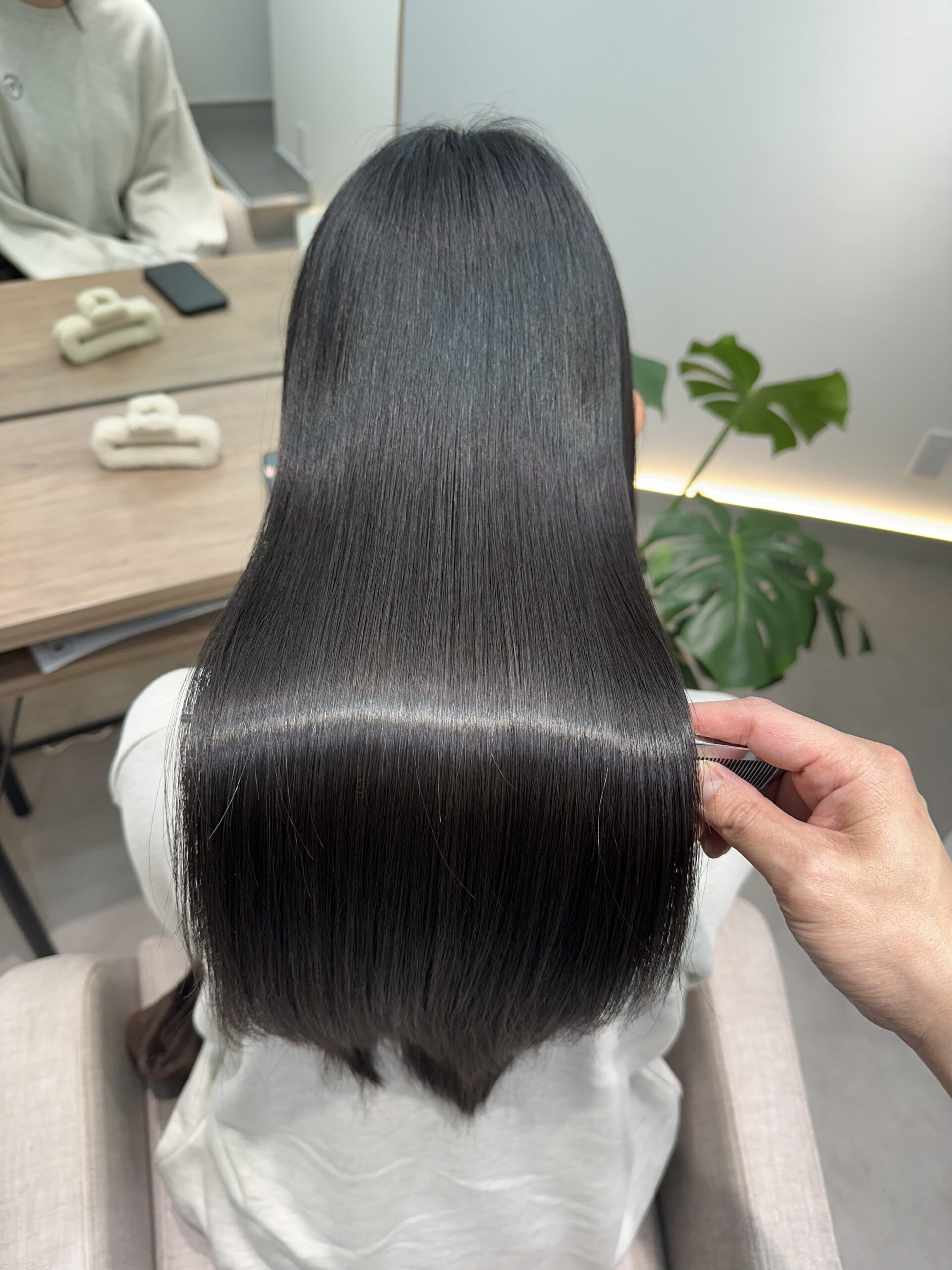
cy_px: 635
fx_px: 880
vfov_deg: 71.6
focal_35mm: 24
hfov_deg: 56.8
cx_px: 476
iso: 50
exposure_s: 1/100
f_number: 1.78
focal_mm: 6.86
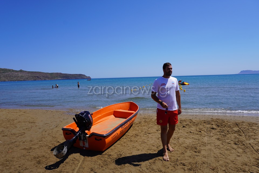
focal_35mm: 24
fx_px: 173
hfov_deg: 73.7
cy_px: 86
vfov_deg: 53.1
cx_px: 130
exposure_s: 1/320
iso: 100
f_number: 10
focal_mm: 16
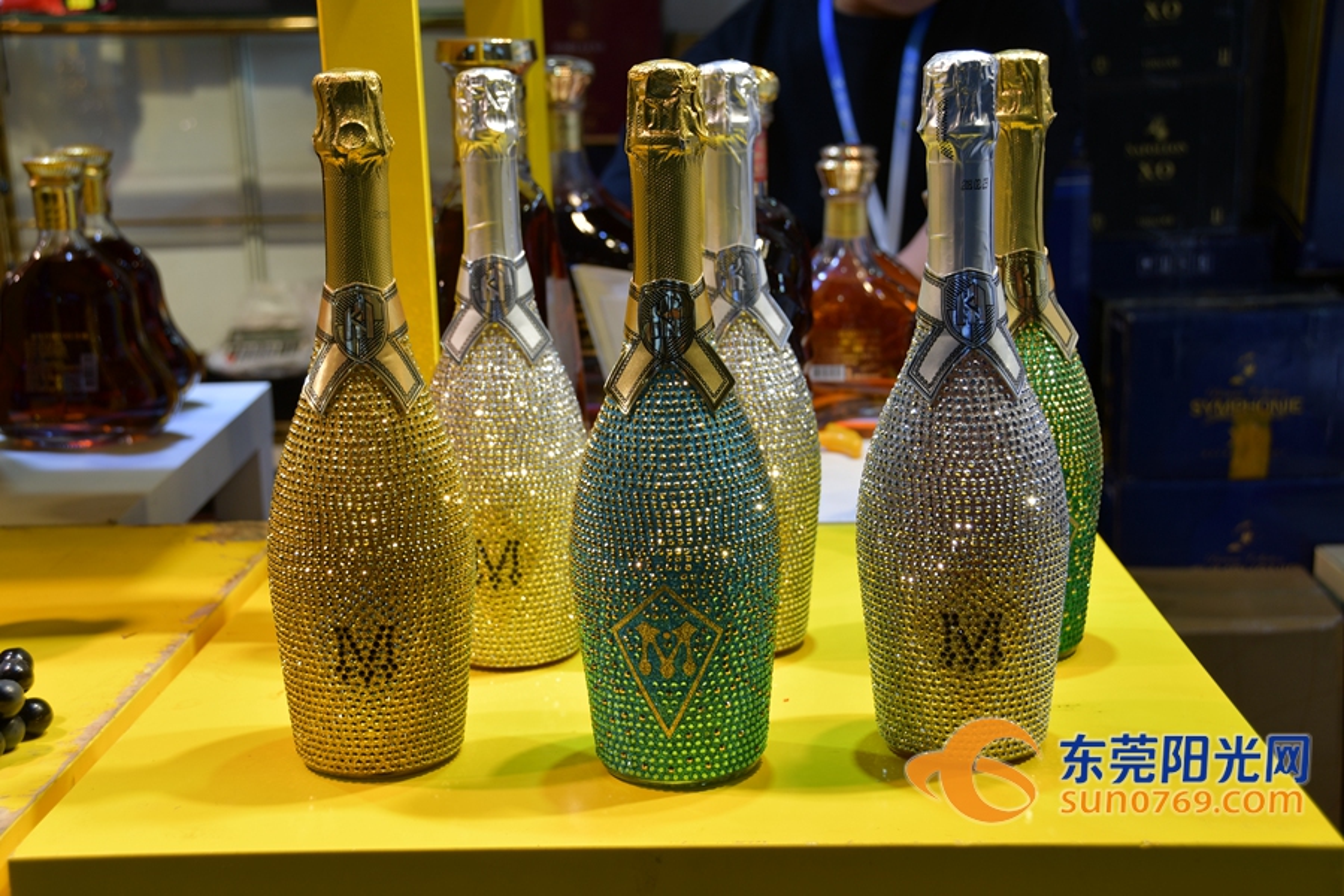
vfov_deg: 28.1
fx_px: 1792
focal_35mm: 48
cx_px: 672
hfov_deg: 41.1
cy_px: 448
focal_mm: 32
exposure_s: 1/125
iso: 125
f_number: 5.6
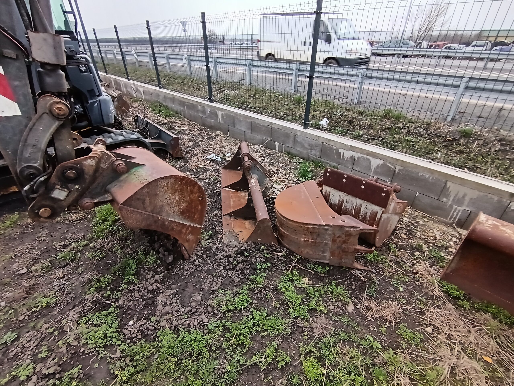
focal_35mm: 17
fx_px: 252
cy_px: 193
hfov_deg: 91.0
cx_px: 257
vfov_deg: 74.7
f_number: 2.2
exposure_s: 1/120
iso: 109
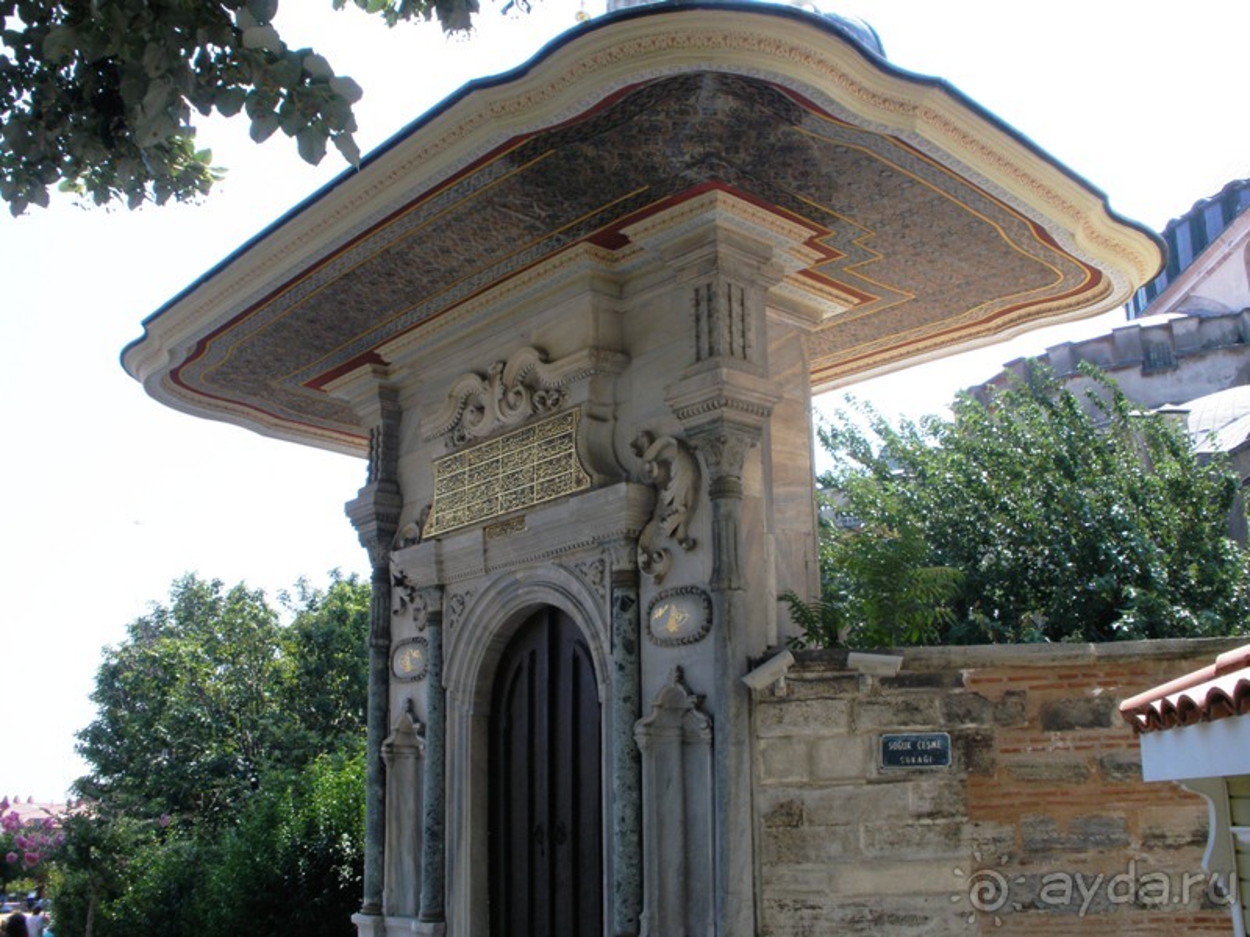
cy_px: 468
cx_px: 625
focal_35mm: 36
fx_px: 1300
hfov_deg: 51.4
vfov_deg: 39.7
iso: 80
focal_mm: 6.3
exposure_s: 1/250
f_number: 5.6
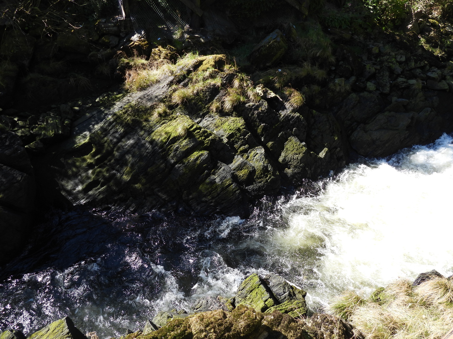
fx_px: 314
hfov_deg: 71.6
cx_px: 226
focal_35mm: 24
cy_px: 170
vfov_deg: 56.8
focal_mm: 4.3
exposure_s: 1/400
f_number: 2.8
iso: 100
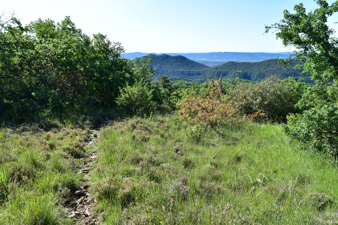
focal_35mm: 27
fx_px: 254
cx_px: 169
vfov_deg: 47.9
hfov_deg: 67.4
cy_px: 112
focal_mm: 18
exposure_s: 1/400
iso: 400
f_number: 11
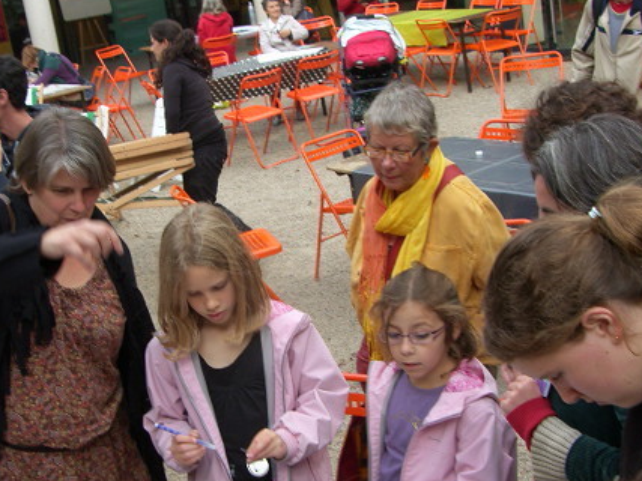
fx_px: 1112
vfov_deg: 24.4
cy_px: 290
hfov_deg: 32.1
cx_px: 275
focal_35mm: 60
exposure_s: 1/125
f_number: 4.6
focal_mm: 10.3
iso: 50
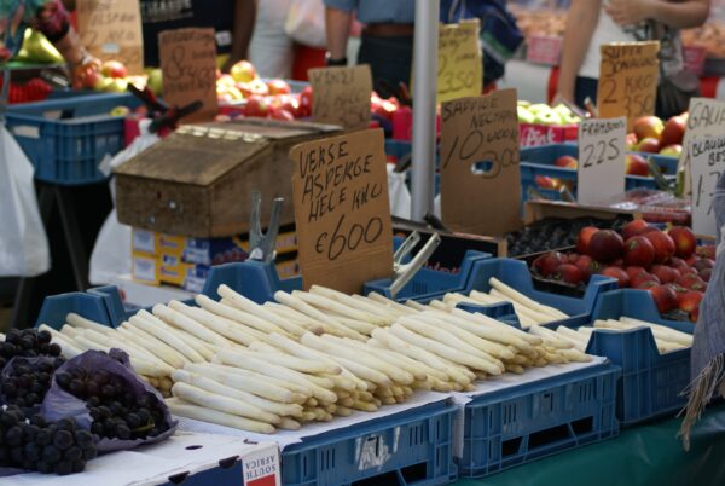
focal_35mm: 105
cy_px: 243
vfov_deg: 13.1
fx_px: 2118
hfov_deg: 19.4
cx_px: 362
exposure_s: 1/200
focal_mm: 70
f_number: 5
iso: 100
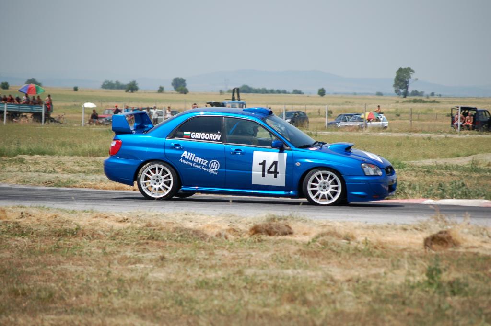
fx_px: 2555
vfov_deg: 7.3
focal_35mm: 188
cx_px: 246
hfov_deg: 11.0
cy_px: 163
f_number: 5
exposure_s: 1/1250
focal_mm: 125
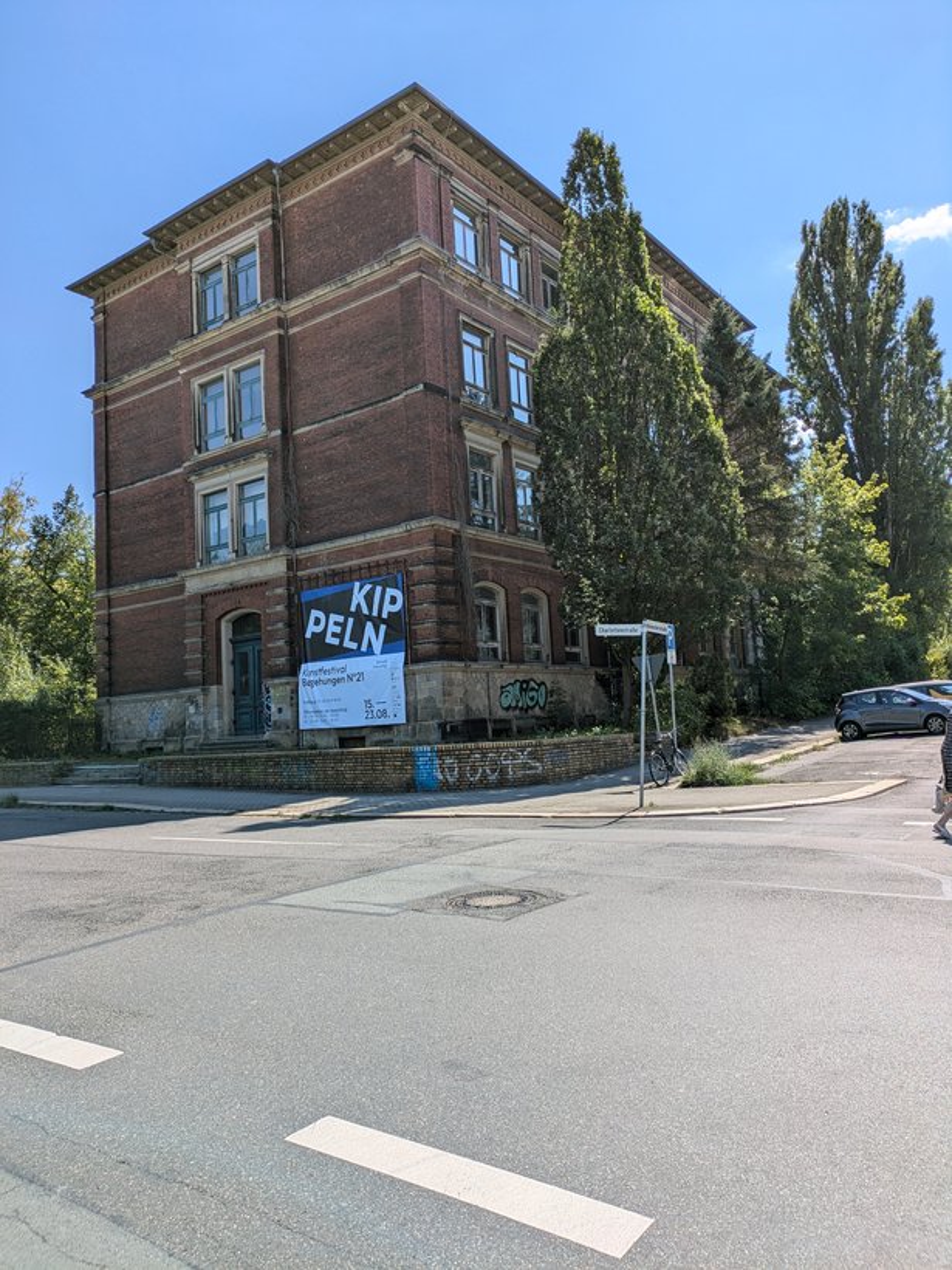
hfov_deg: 54.9
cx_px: 476
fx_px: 917
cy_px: 635
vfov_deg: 69.4
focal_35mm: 25
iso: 45
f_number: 1.89
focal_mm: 5.43
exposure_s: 1/2841
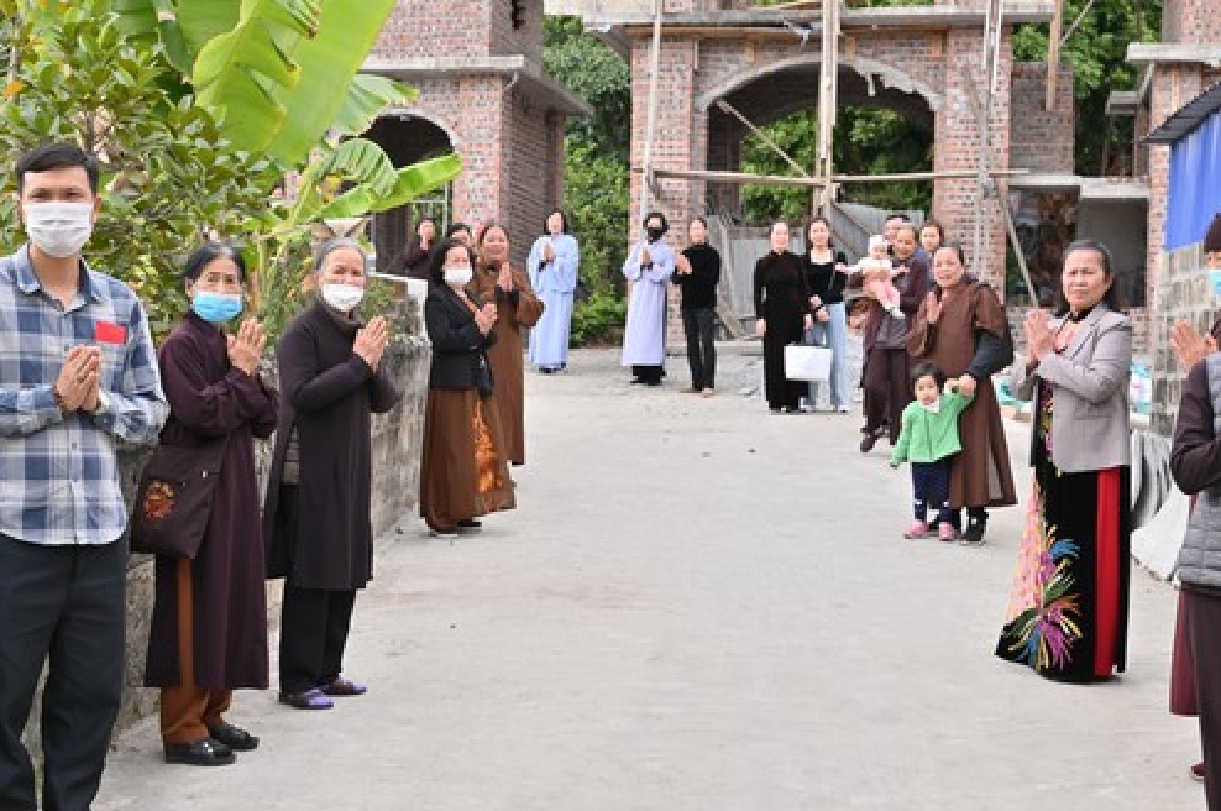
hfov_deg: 39.6
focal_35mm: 50
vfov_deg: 26.9
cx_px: 633
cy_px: 460
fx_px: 1694
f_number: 7.1
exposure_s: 1/125
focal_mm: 38
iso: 125
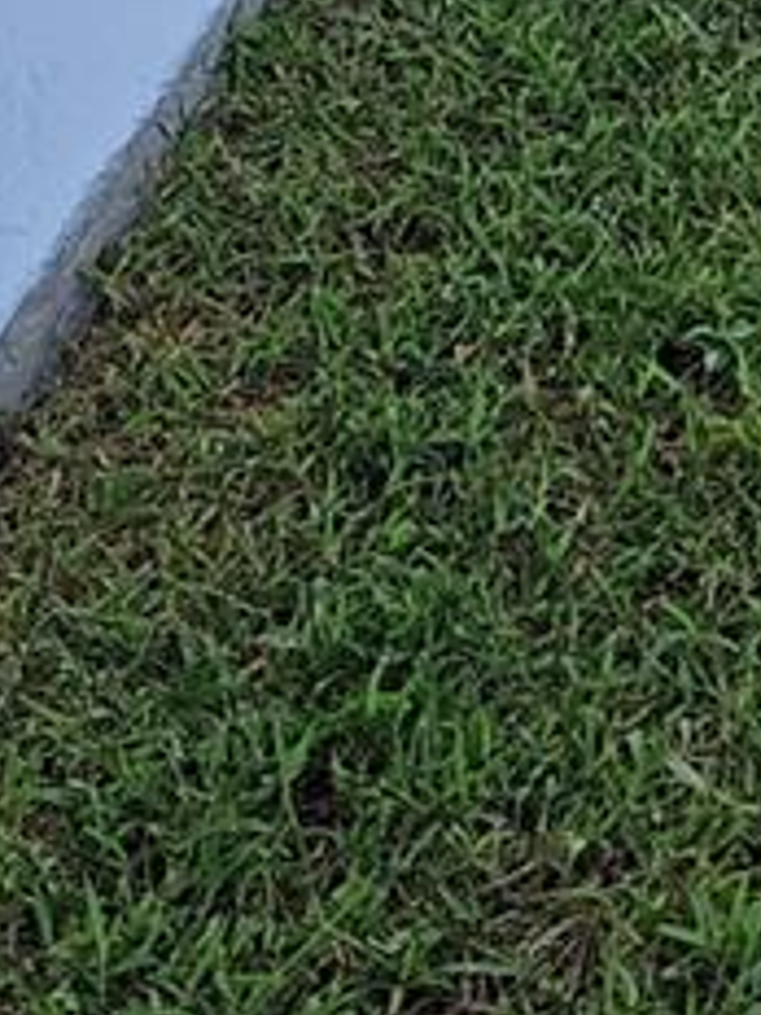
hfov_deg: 12.1
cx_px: 975
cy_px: -954
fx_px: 3488
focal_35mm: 119
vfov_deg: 14.1
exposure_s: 1/671
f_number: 1.7
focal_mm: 6.3
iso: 10
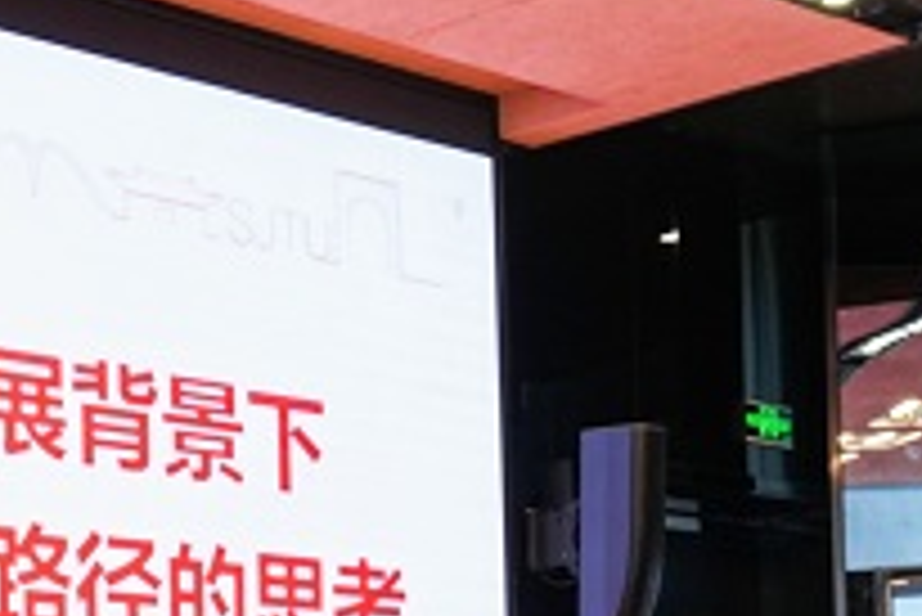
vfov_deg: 13.9
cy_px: 742
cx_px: -306
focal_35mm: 96
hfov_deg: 19.4
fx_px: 2460
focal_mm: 34
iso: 1600
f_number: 6.3
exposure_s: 1/100
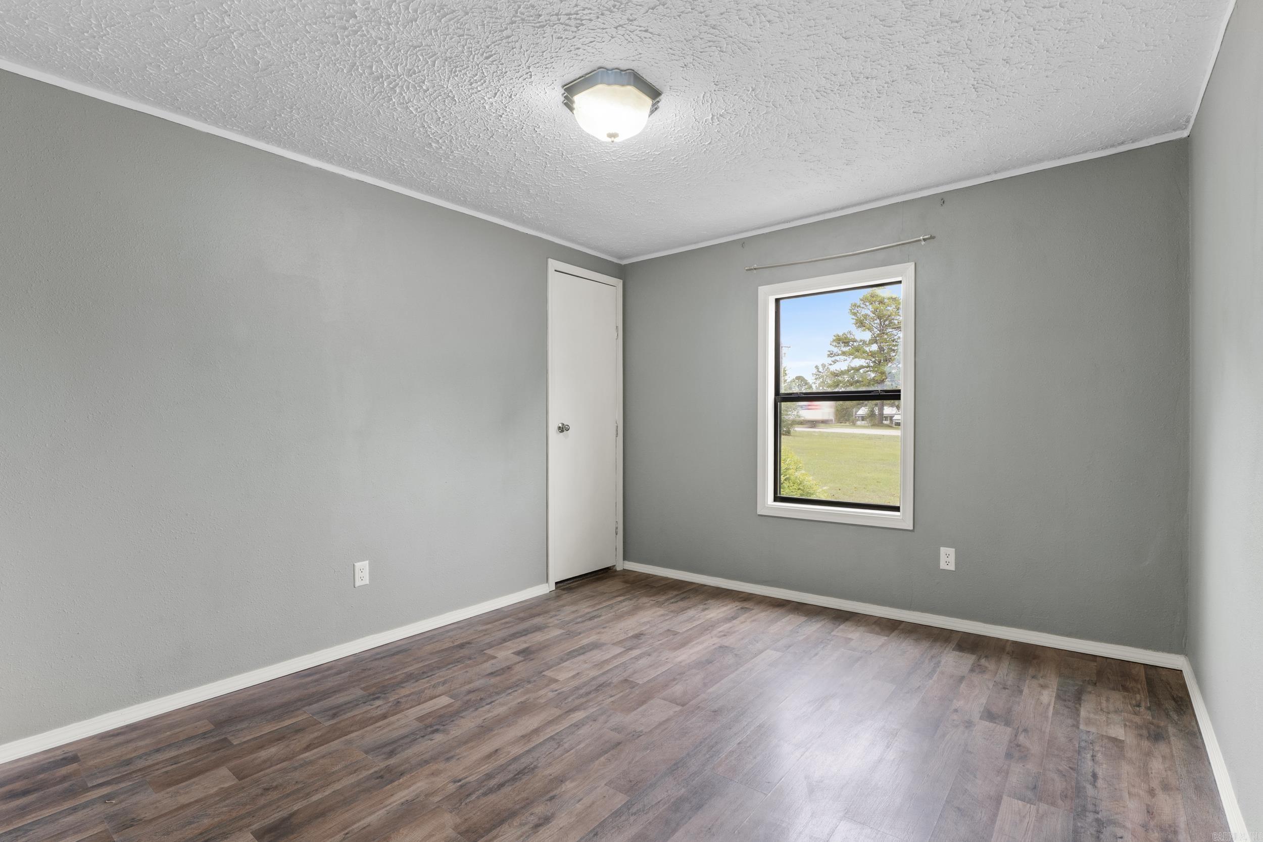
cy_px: 421
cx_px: 632
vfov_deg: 72.6
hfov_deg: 95.5
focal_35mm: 16
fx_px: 574
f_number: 9
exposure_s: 1/1.25
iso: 200
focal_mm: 10.9
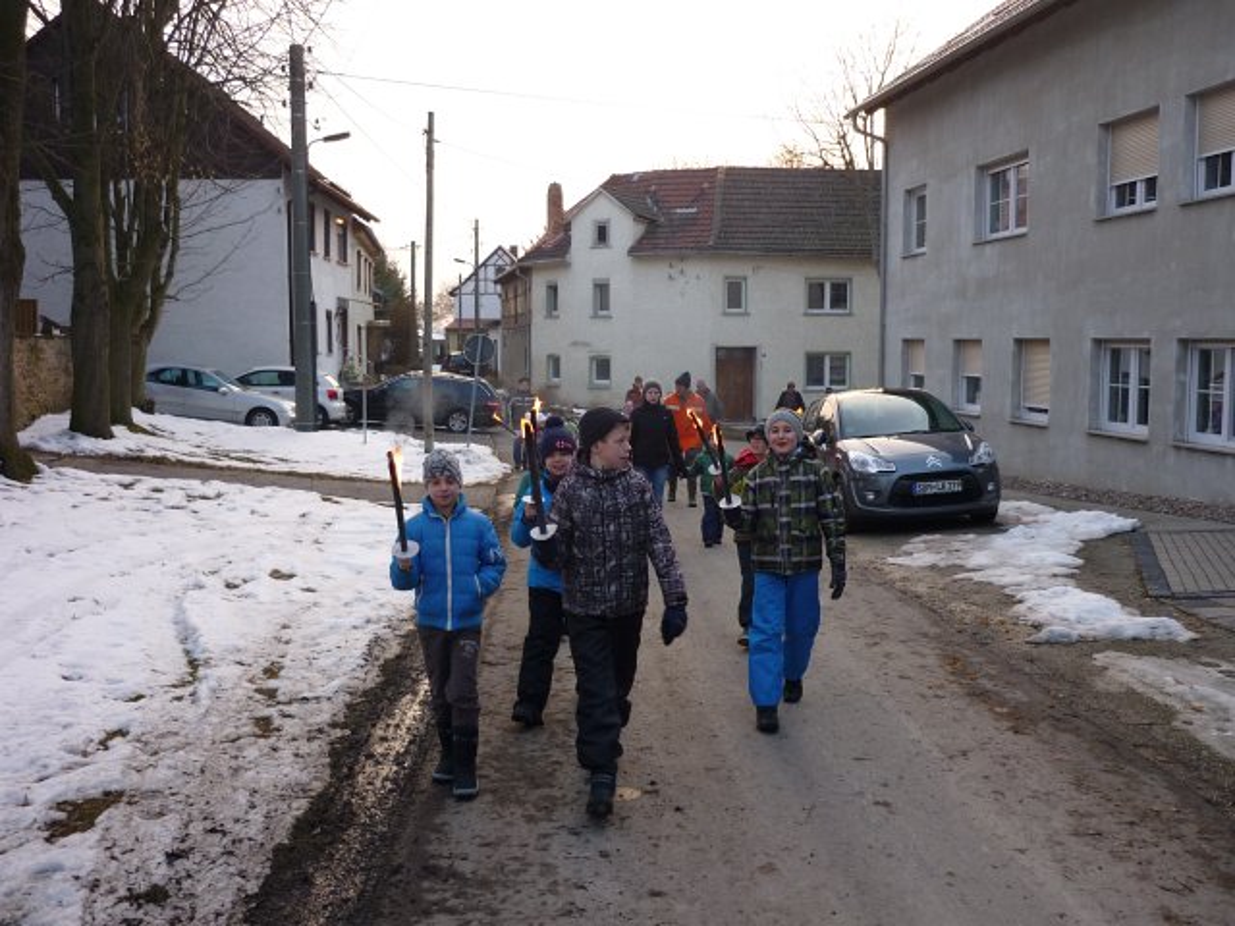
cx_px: 618
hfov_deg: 55.4
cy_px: 463
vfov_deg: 42.9
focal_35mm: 33
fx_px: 1177
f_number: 2.8
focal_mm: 5.5
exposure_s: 1/100
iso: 80
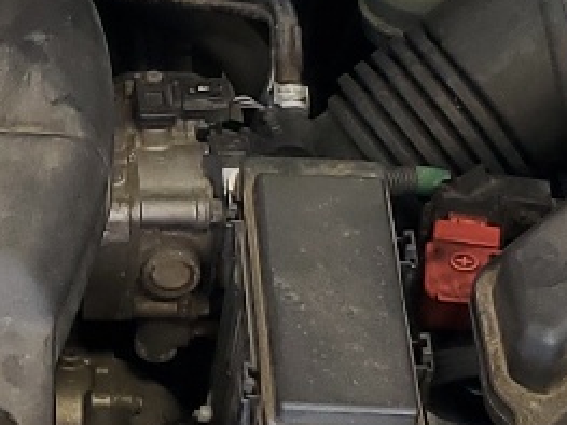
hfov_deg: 12.3
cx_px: -60
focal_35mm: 158
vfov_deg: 9.4
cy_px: 332
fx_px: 2587
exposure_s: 1/60.2
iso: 59
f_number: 1.5
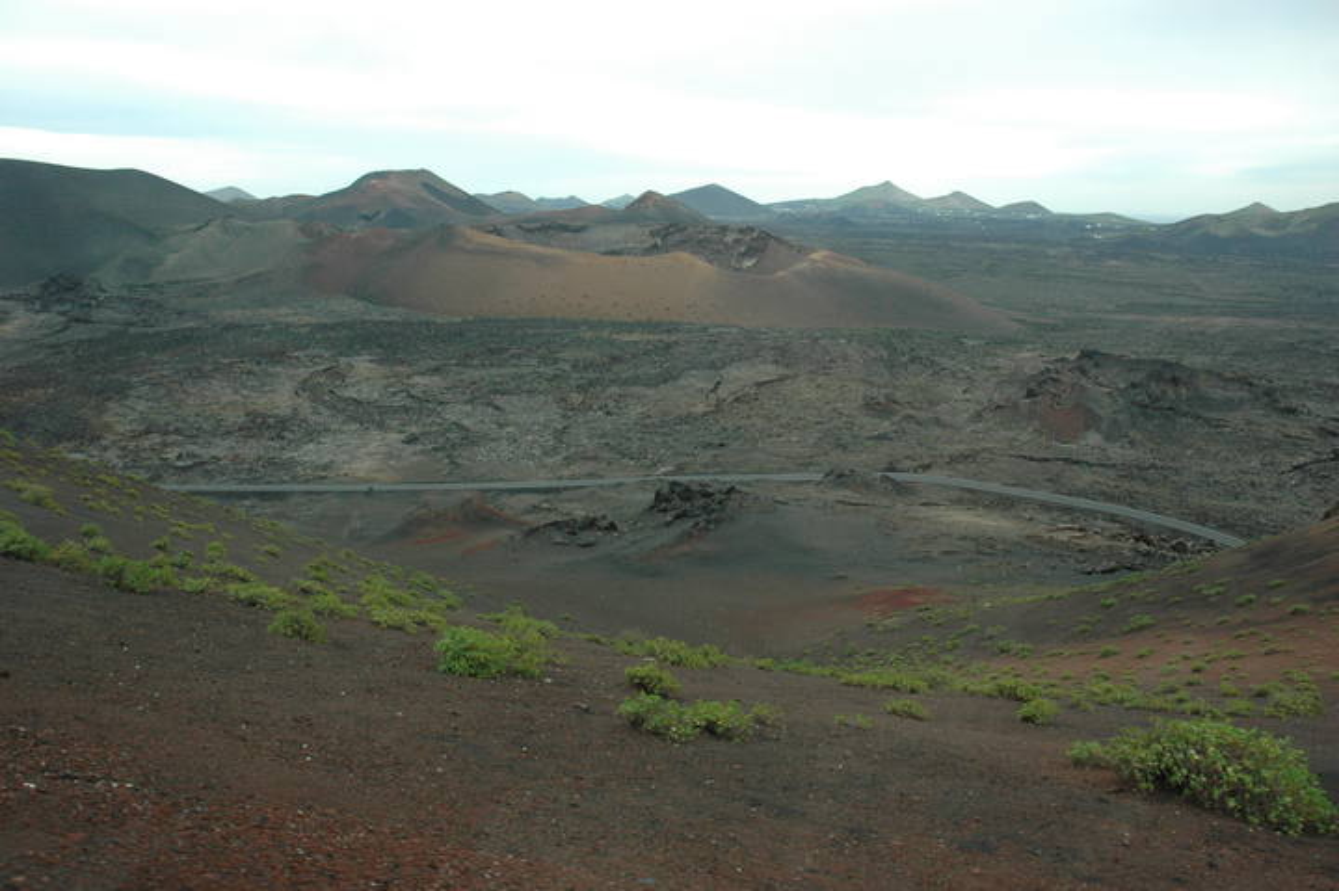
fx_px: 1004
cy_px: 446
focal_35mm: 27
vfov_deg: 47.9
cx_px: 670
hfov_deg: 67.4
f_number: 7.1
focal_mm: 18
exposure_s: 1/200
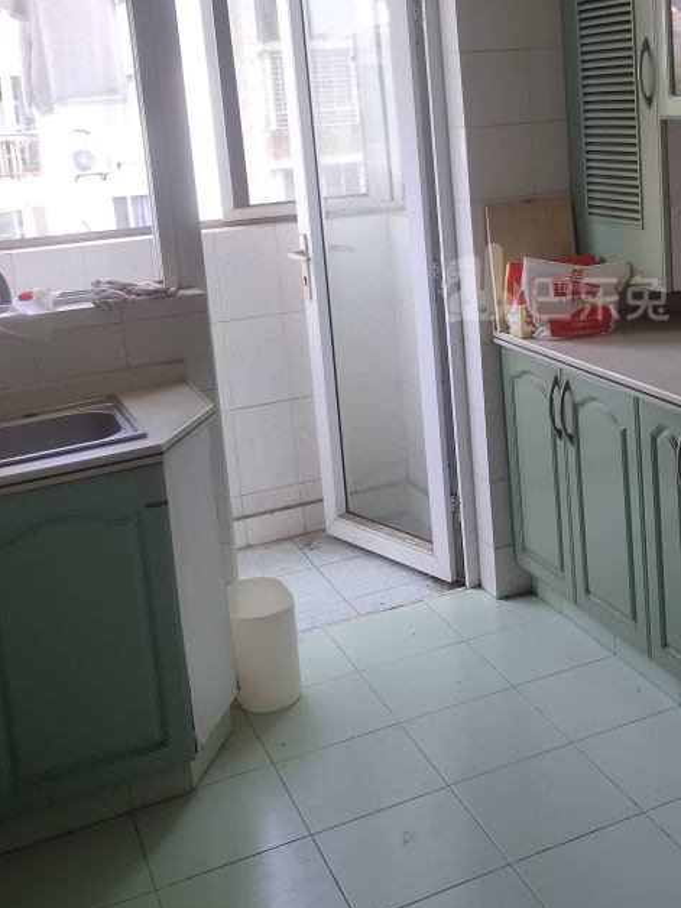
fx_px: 1338
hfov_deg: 27.9
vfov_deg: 37.0
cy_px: 284
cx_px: 554
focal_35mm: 51
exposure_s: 1/217
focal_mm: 4.35
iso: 50
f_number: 1.79
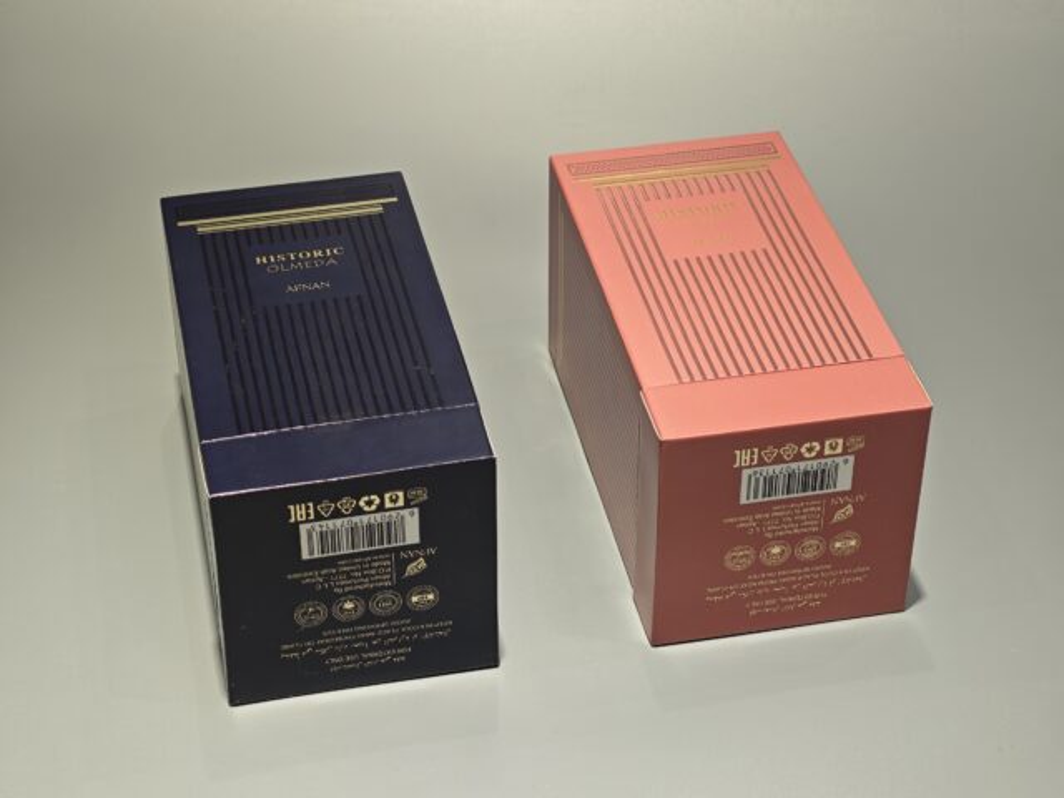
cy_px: 399
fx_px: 2305
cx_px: 532
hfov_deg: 26.0
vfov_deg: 19.6
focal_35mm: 75
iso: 125
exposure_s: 1/100
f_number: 2
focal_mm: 10.1
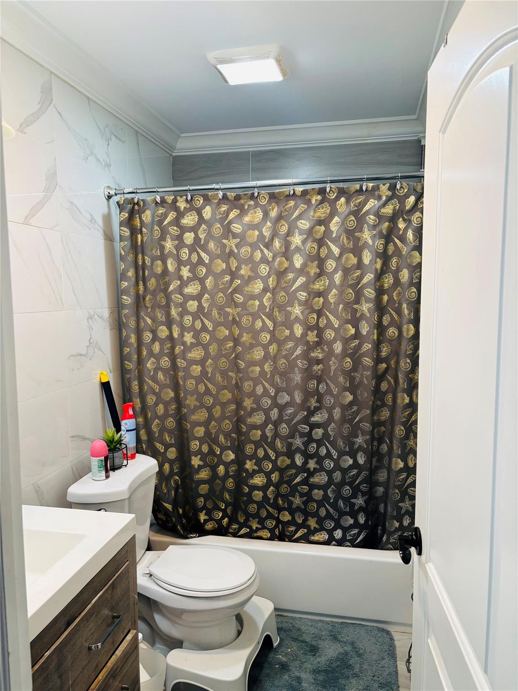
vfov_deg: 67.3
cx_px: 259
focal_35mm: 26
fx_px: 519
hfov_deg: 53.1
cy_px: 346
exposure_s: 1/60
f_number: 1.6
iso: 160
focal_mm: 5.96
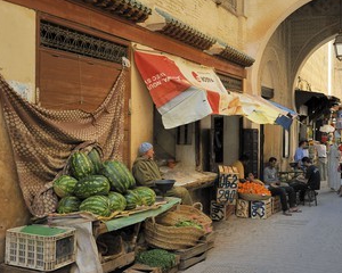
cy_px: 130
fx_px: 425
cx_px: 214
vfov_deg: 35.7
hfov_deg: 43.5
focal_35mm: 42
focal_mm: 32
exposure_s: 1/160
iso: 200
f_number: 5.6
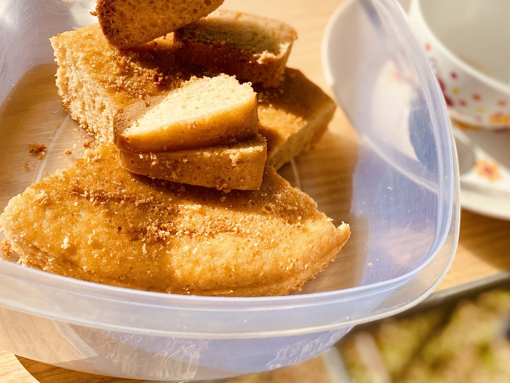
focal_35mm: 45
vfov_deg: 31.8
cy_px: 119
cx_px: 339
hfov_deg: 41.6
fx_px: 663
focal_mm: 4.25
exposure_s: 1/3401
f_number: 1.8
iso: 32
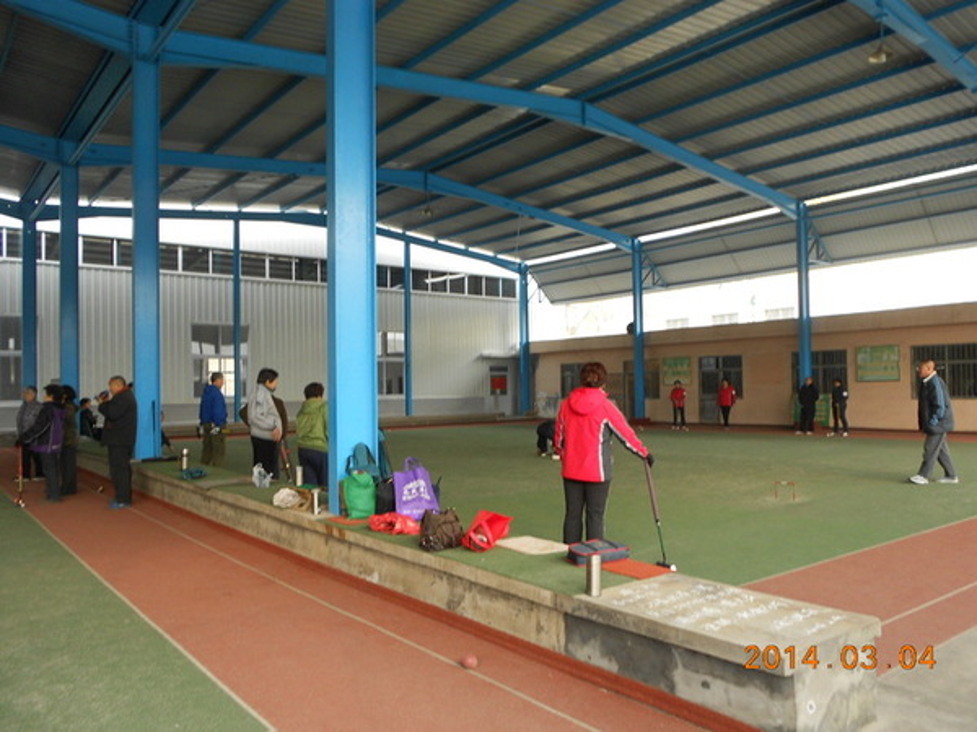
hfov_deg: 67.3
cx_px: 488
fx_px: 734
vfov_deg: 53.1
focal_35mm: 26
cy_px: 366
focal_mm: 4.6
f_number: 3.2
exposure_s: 1/30
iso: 100
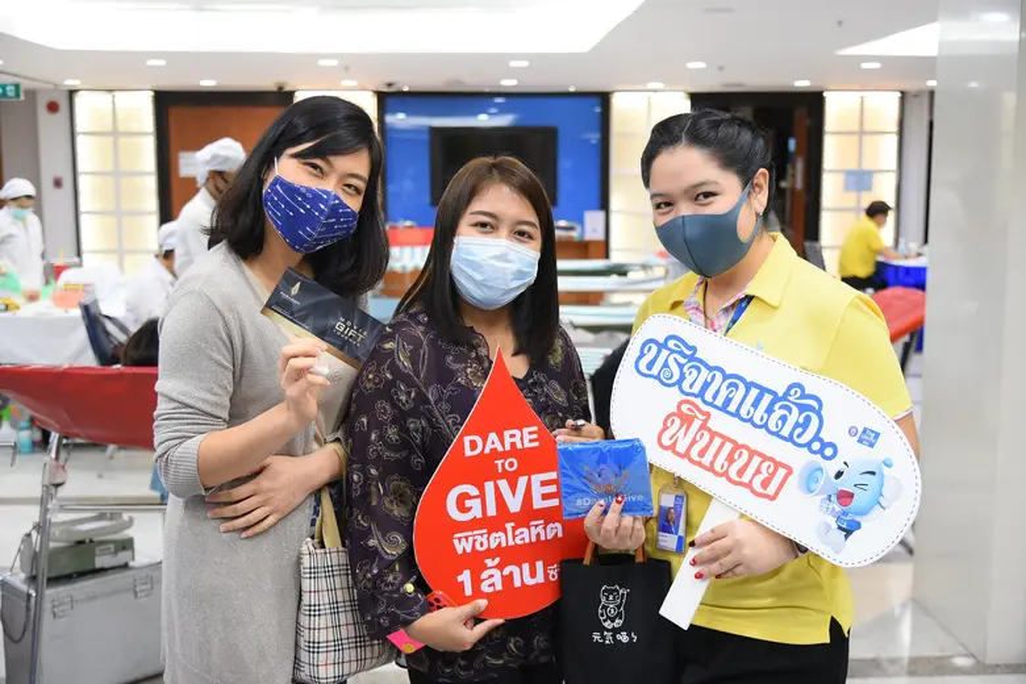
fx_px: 1140
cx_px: 513
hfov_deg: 48.5
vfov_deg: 33.4
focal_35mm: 40
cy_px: 342
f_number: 4
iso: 1600
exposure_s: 1/125
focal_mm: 40
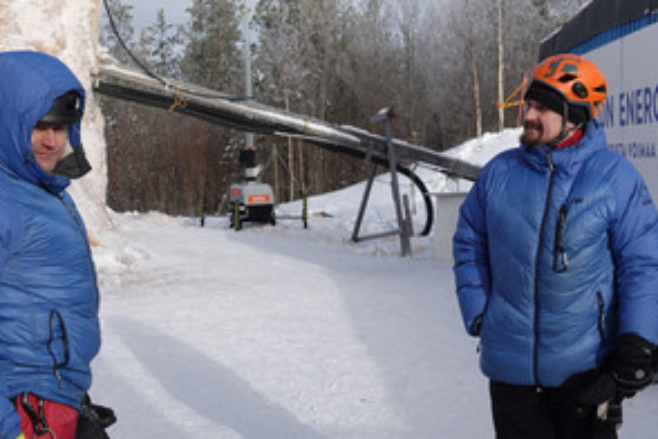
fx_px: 950
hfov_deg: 38.0
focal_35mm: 52
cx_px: 396
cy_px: 134
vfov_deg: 25.8
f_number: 2.8
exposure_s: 1/1600
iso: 100
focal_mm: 12.63
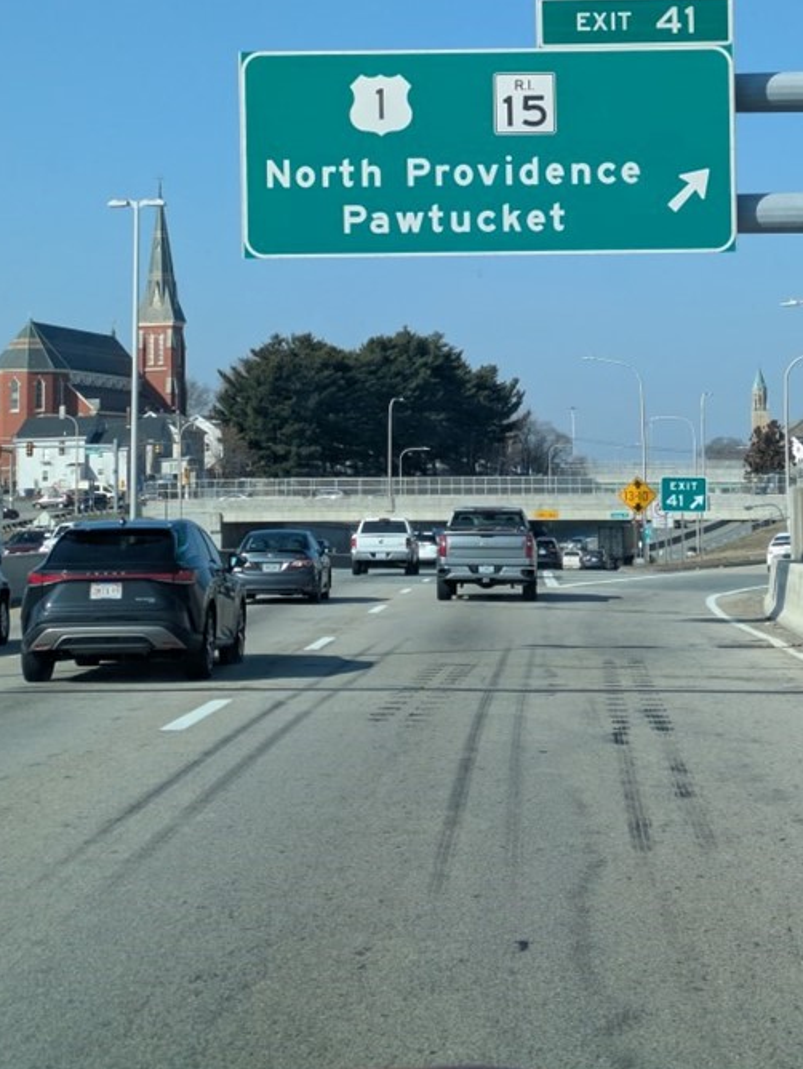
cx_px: 521
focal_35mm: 78
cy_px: 315
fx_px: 2409
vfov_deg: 24.8
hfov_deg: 18.9
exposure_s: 1/1372
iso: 47
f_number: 1.89
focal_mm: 5.43
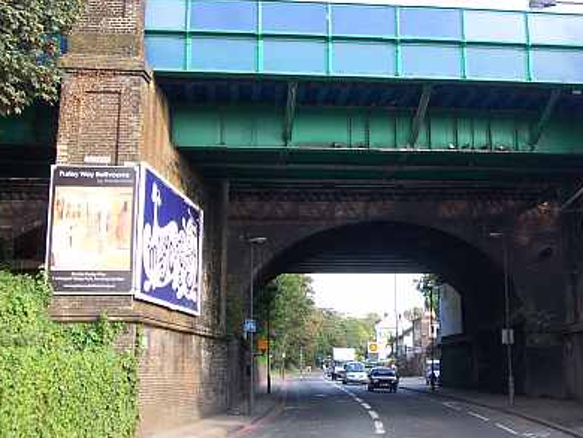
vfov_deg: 29.1
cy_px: 195
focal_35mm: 50
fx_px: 843
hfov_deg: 37.9
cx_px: 362
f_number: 3.9
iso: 64
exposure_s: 1/60
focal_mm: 6.4
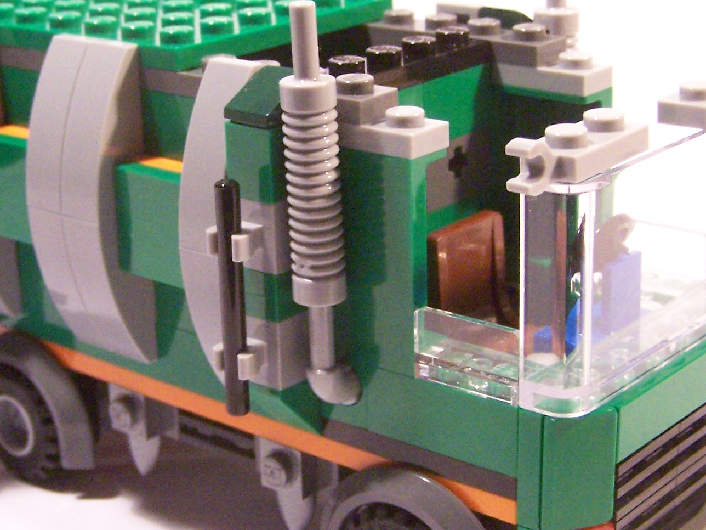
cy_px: 255
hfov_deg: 25.6
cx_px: 284
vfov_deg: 19.4
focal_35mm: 76
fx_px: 1550
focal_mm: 6.3
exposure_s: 1/45
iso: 400
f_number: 3.2
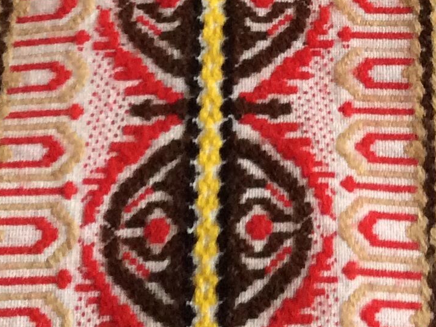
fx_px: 1448
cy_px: -10
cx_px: 254
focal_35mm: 115
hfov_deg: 17.1
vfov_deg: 12.7
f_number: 2.4
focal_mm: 3.3
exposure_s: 1/25
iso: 160
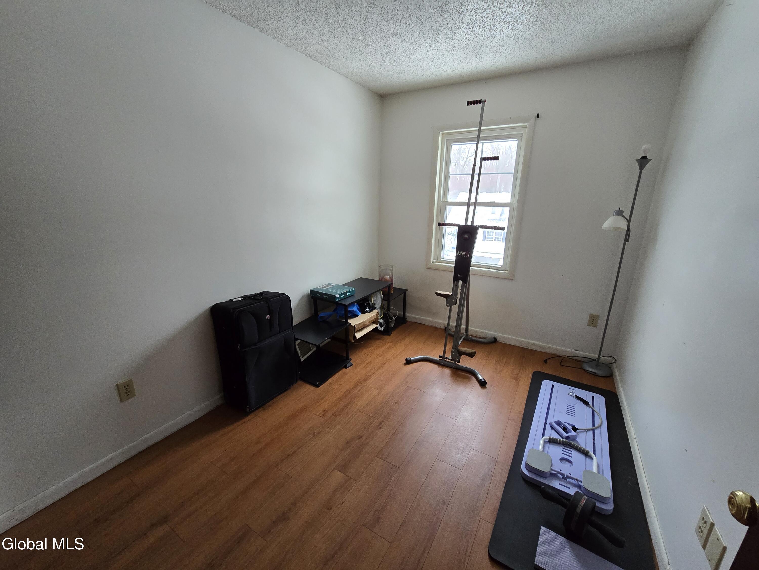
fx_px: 285
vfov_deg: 89.9
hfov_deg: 106.2
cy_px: 285
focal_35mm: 13
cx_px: 380
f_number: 2.2
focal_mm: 2.2
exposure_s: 1/60
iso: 400
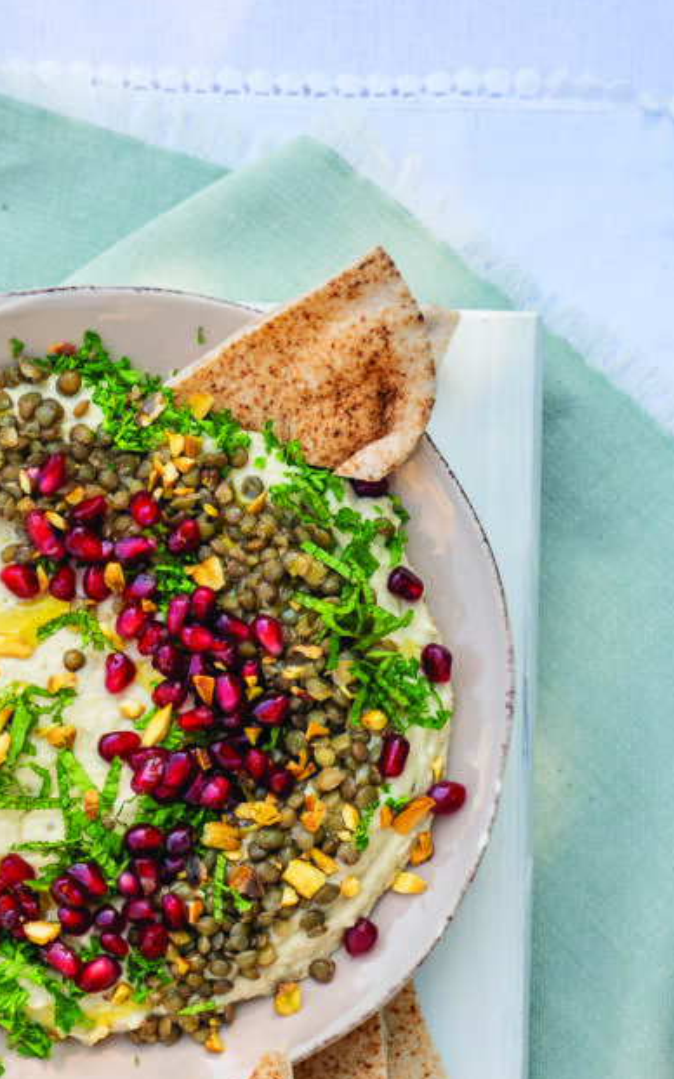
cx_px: 102
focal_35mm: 70
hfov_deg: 18.4
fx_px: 2058
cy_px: 881
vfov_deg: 28.7
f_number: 8
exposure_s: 1/125
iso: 320
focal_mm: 37
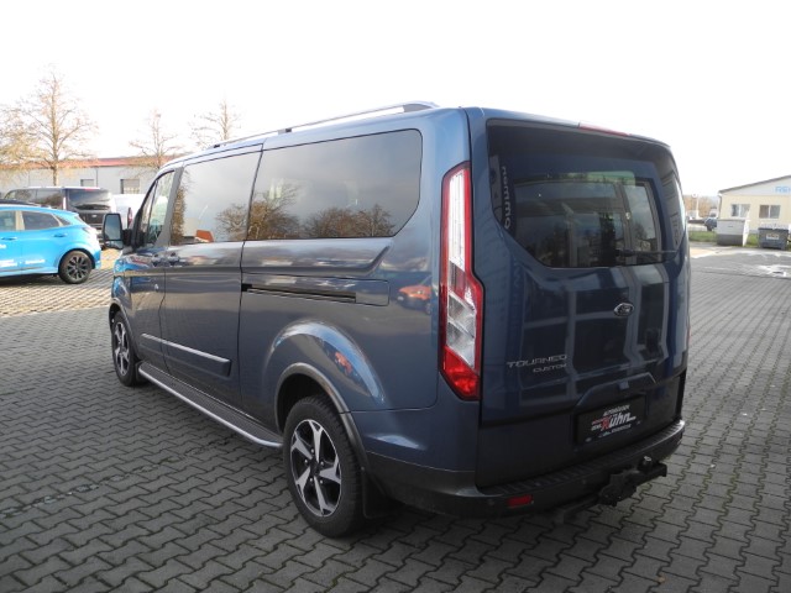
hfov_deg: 63.4
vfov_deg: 49.7
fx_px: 640
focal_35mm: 28
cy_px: 296
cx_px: 396
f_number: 2.8
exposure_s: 1/160
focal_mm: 6
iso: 100
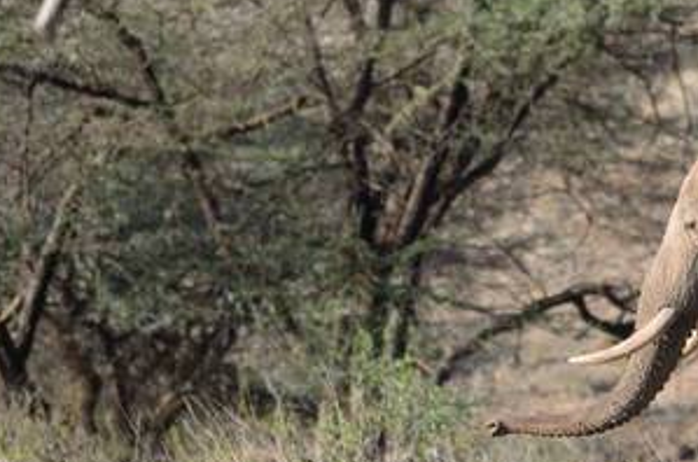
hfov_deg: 1.8
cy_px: 253
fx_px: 22385
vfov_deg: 1.2
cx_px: 749
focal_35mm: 1157
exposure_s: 1/640
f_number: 5.3
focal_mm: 330
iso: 360
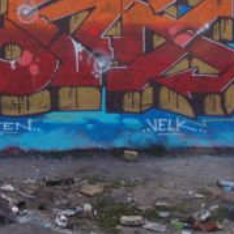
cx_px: 22
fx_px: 528
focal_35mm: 69
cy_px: 97
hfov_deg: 24.3
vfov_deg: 25.0
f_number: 3.5
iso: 100
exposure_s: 1/500
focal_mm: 6
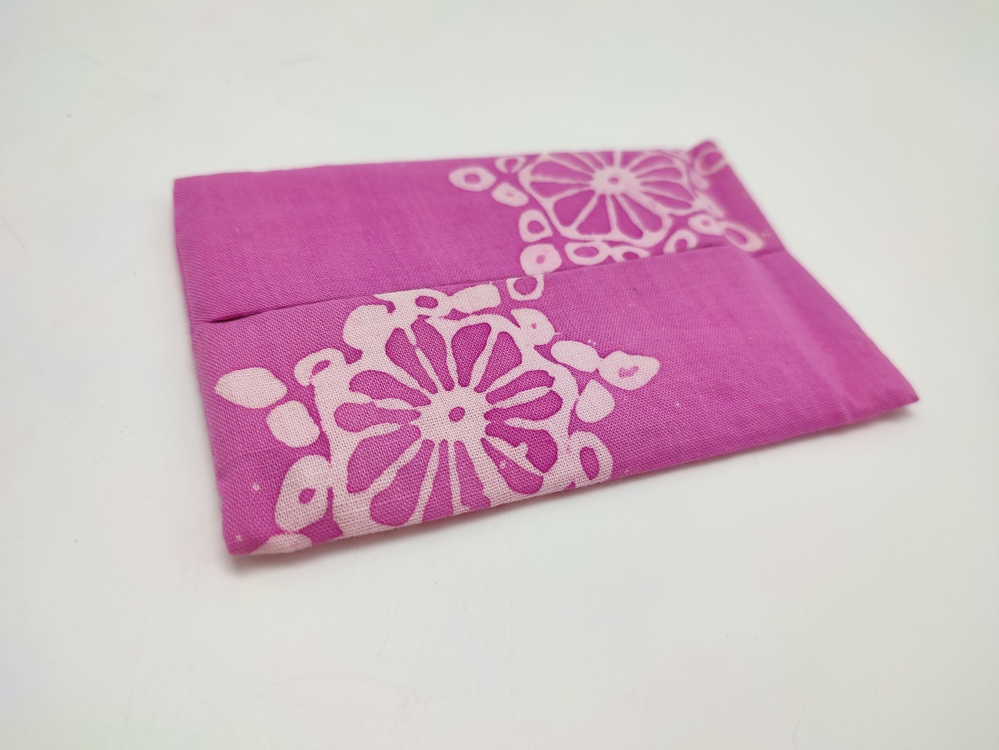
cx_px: 500
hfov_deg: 69.4
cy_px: 375
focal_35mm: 25
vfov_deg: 54.9
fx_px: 721
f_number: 1.9
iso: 58
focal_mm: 6.04
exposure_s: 1/50
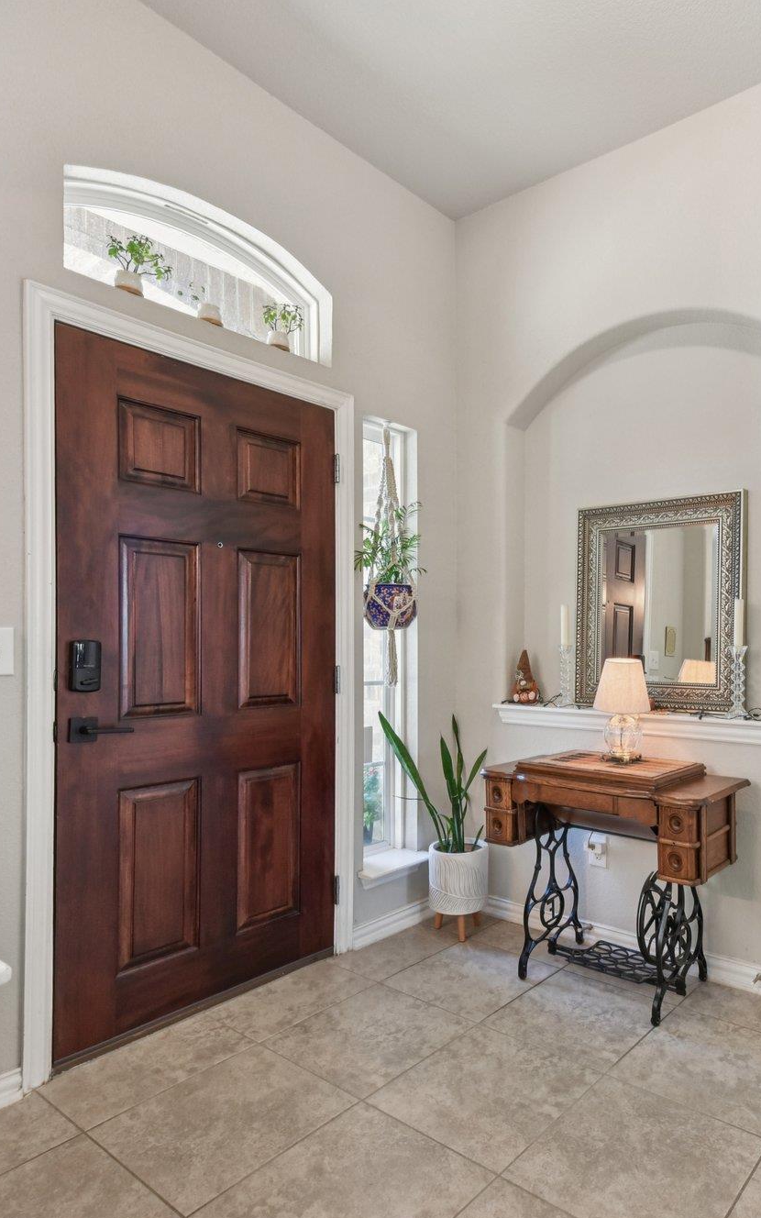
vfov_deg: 79.6
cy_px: 625
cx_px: 546
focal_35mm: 22
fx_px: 730
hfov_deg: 53.2
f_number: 8
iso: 560
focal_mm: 14
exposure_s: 1/15
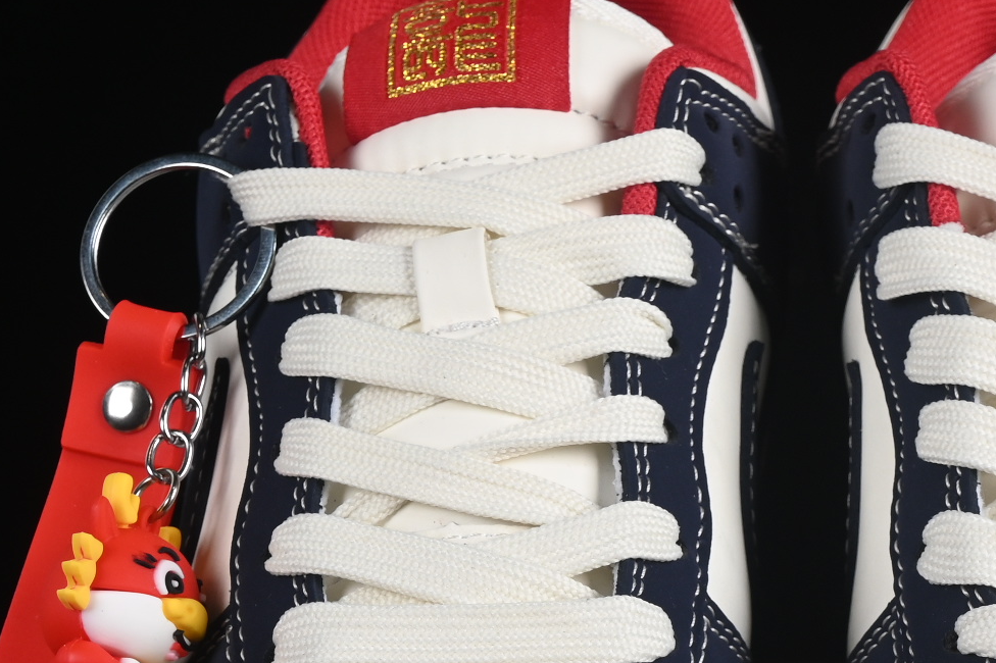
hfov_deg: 9.6
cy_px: 737
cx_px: 778
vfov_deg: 6.4
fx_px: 5918
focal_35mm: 214
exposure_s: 1/60
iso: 160
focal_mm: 50
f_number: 8
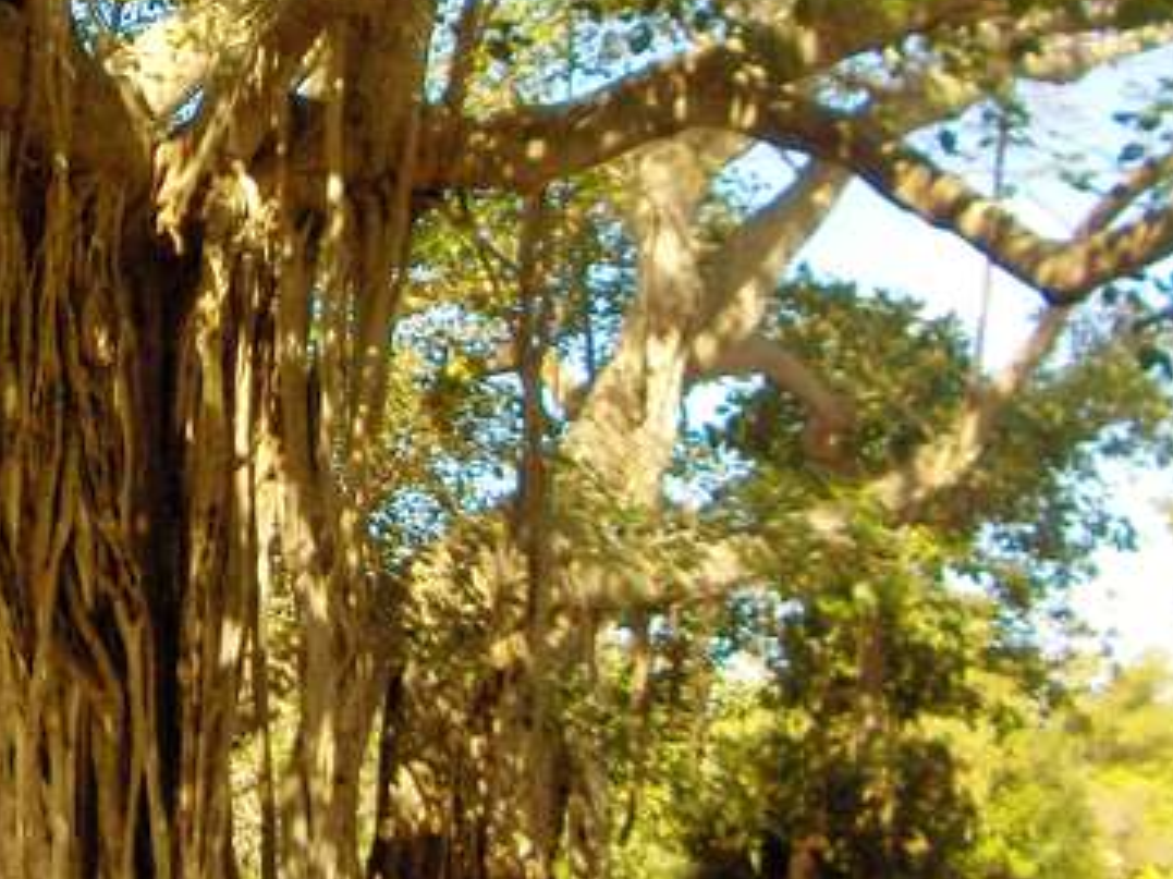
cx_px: -7
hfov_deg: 23.9
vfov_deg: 18.8
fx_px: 2642
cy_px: 301
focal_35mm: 78
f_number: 2.6
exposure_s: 1/513
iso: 100
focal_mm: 5.8
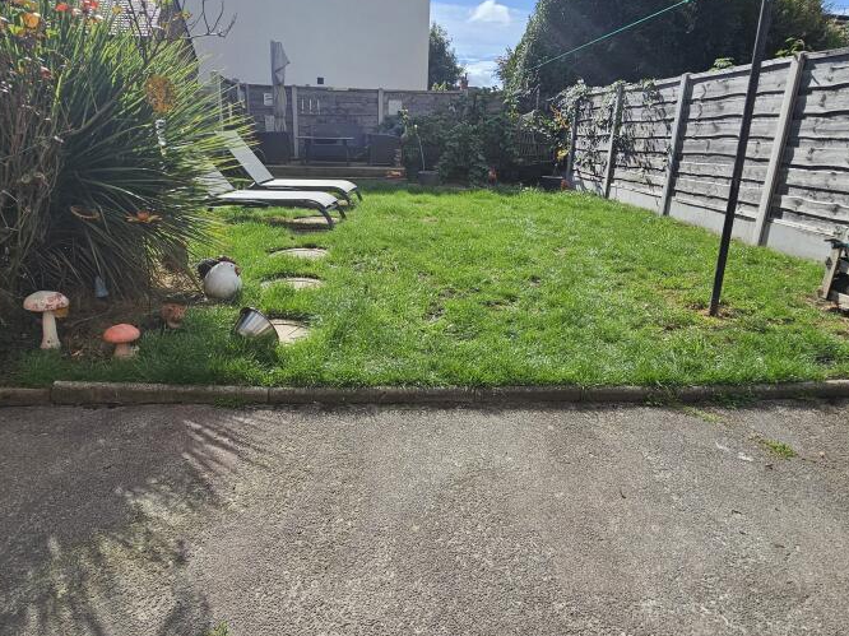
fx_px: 490
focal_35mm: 20
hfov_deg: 81.8
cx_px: 418
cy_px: 288
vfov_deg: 65.8
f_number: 2.2
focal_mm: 2.2
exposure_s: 1/2782
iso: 50
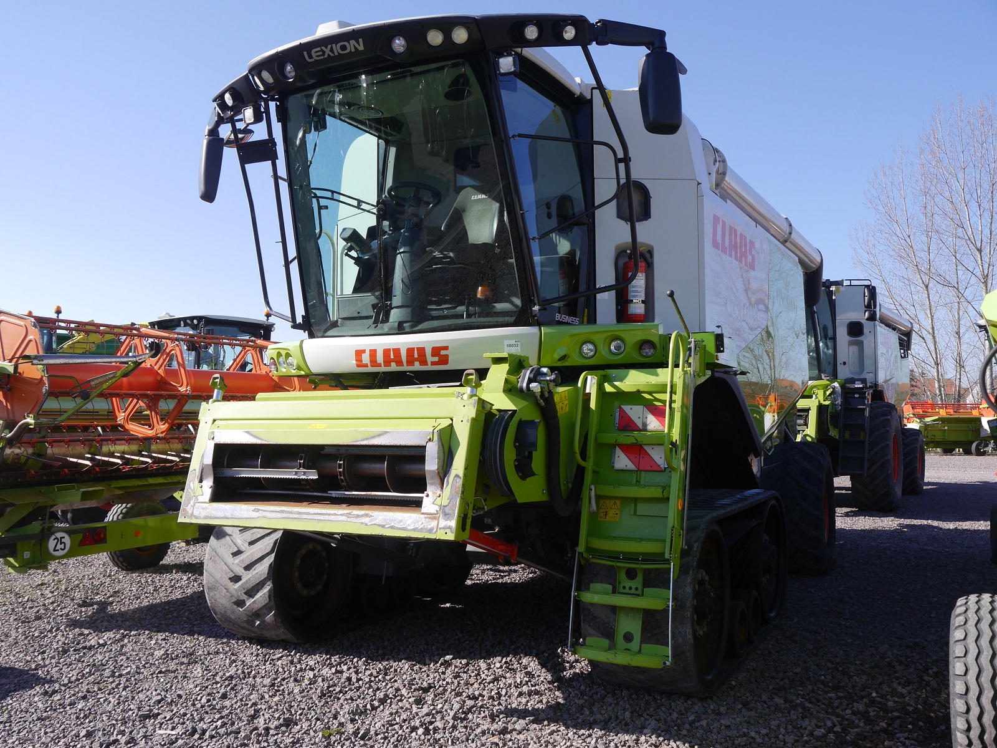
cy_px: 374
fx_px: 922
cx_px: 498
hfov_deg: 56.8
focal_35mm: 32
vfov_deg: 44.2
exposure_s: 1/320
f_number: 7.1
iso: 160
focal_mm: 16
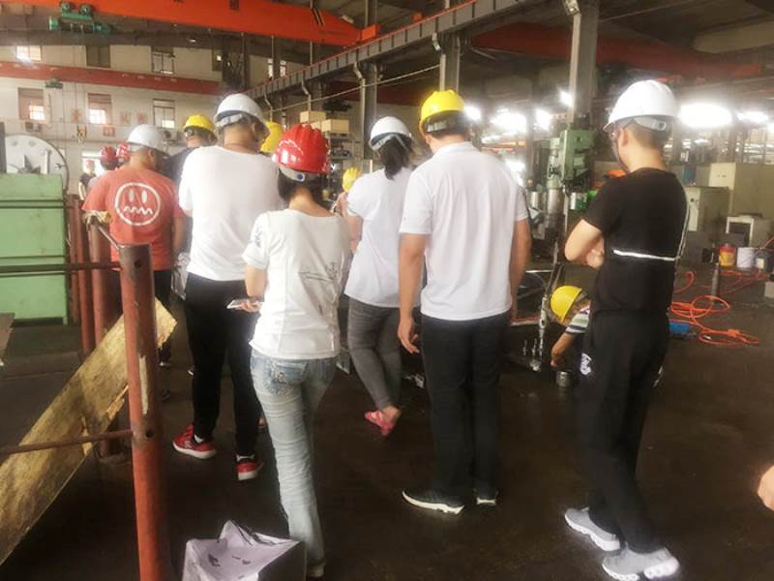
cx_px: 387
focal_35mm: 29
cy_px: 290
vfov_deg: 48.2
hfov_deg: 61.7
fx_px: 648
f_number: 2.2
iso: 80
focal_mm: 4.15
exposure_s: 1/33
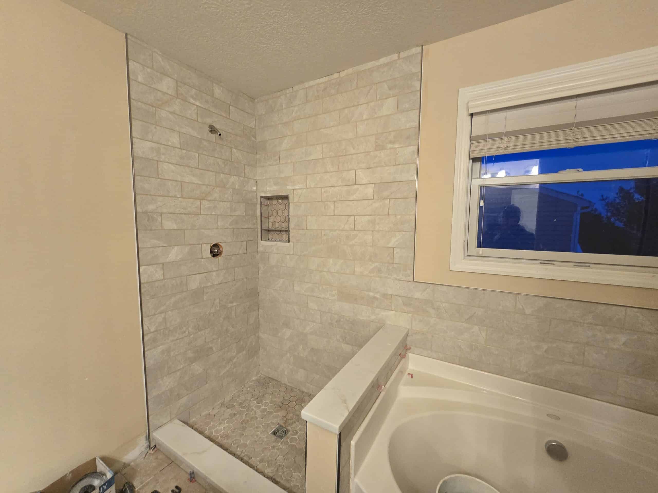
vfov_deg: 89.9
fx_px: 247
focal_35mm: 13
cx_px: 329
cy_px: 246
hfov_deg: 106.2
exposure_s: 1/60
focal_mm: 2.2
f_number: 2.2
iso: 500
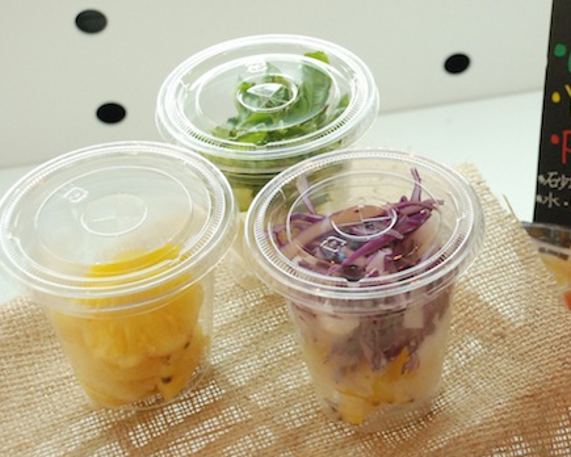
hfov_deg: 17.0
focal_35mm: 112
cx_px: 462
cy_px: 192
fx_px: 1893
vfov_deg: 13.8
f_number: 5.6
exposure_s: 1/125
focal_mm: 48
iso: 1600
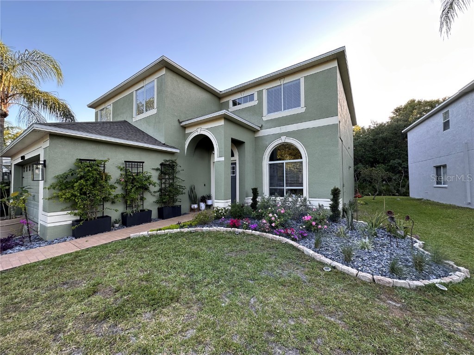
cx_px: 237
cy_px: 178
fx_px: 192
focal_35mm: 14
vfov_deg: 85.7
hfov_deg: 102.1
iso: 40
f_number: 2.2
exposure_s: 1/108
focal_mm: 2.22
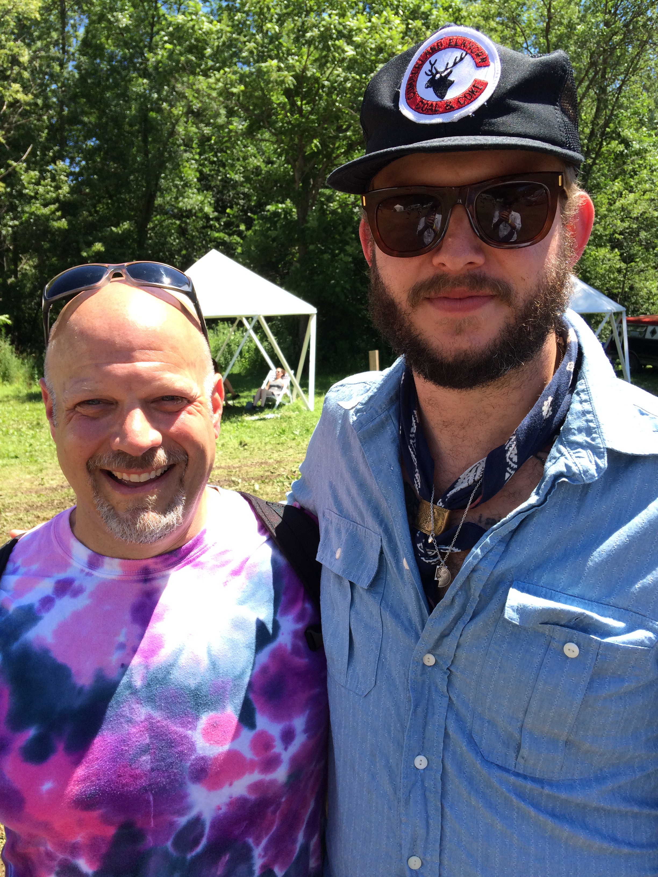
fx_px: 735
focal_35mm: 29
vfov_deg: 61.7
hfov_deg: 48.2
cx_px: 329
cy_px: 438
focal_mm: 4.15
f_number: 2.2
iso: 32
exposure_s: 1/651
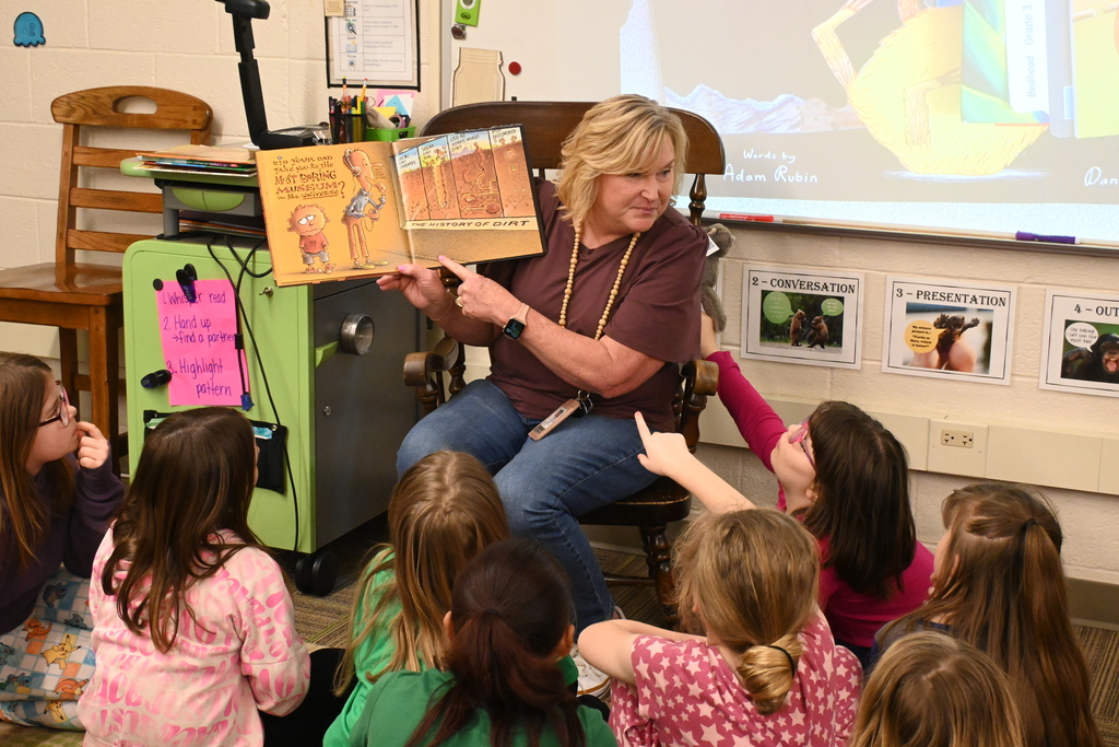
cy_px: 374
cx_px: 560
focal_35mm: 52
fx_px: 1632
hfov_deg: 37.8
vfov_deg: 25.8
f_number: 7.1
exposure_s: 1/100
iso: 6400
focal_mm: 35
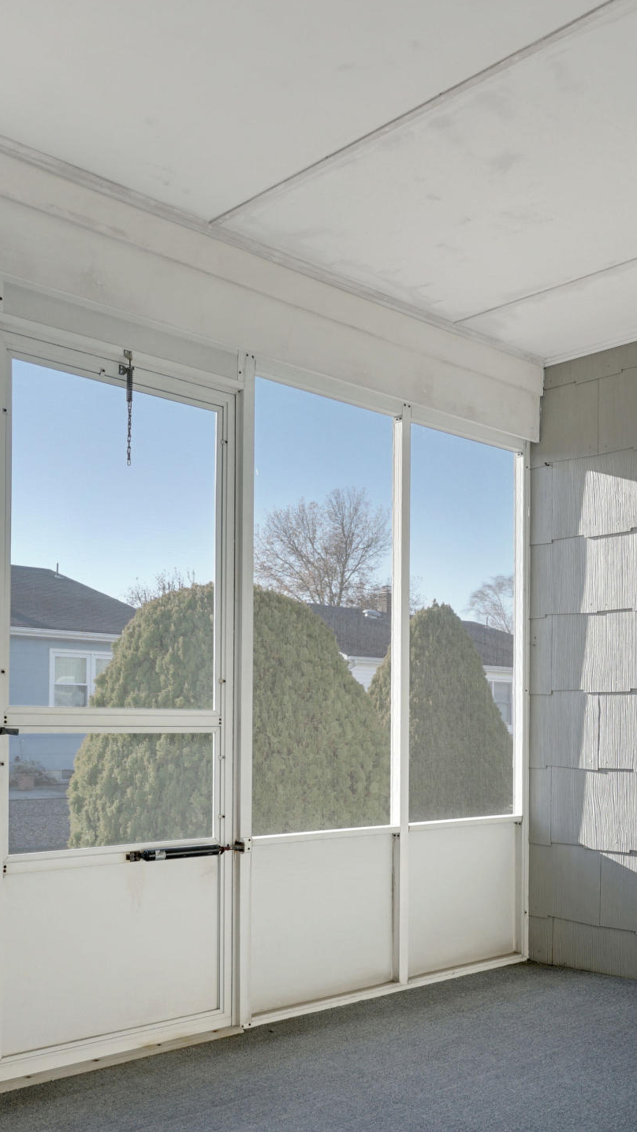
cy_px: 722
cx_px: 297
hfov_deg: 33.7
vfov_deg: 55.8
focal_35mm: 35
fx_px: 1051
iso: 200
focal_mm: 16
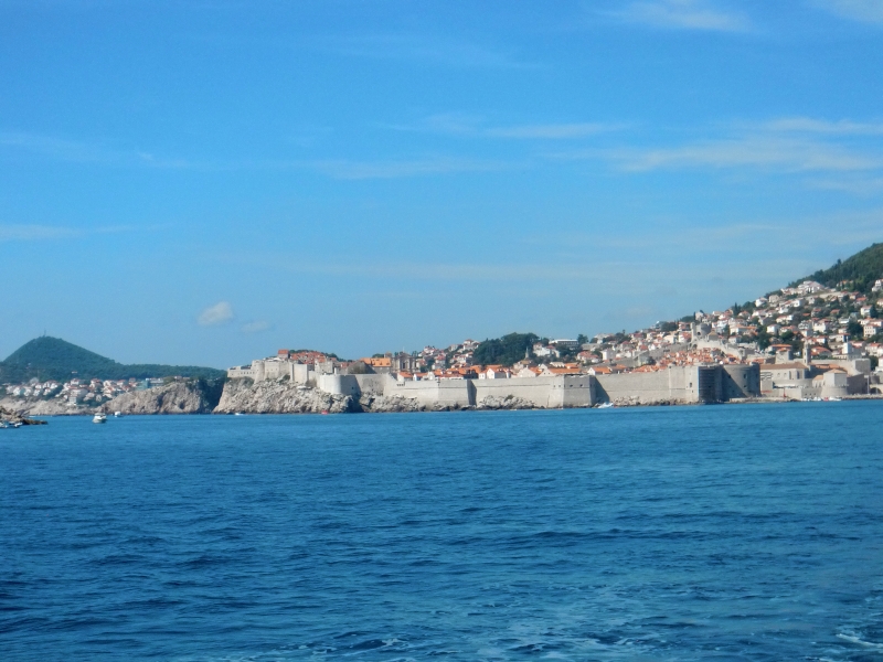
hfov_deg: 27.0
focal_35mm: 72
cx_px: 442
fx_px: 1837
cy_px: 331
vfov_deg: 20.4
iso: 200
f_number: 10.8
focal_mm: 12.65
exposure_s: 1/500
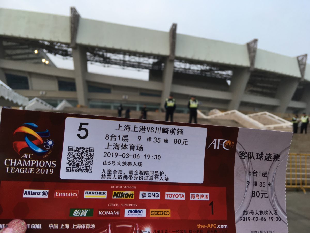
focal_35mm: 29
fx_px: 260
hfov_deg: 61.7
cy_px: 116
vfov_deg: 48.2
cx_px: 155
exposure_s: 1/50
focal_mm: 4.15
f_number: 2.2
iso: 32
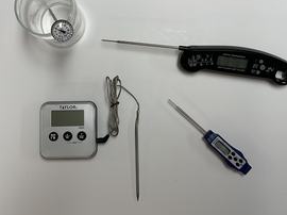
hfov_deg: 43.9
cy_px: 84
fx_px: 356
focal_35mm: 43
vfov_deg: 33.4
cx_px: 144
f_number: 1.8
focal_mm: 3
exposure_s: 1/120
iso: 64
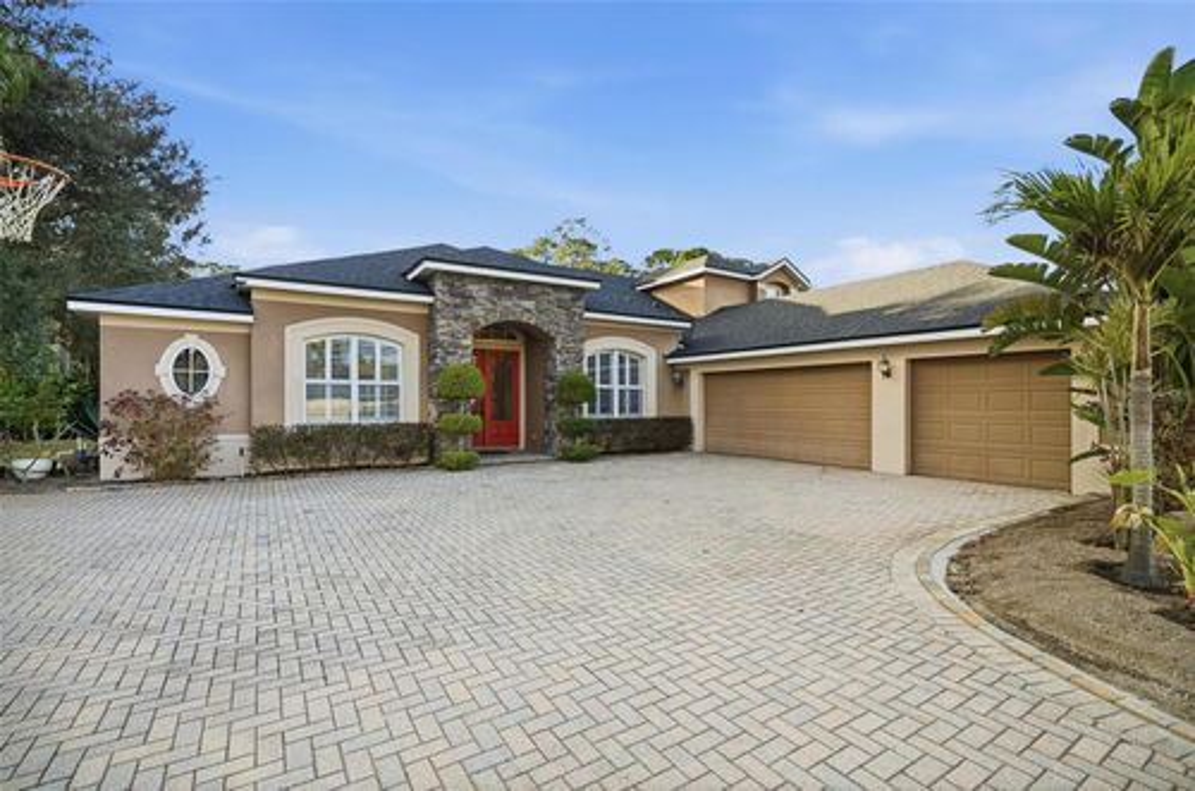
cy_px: 396
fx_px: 540
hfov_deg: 95.8
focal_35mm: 16
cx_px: 598
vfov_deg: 72.5
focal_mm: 16.3
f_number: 5.6
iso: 100
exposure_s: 1/800
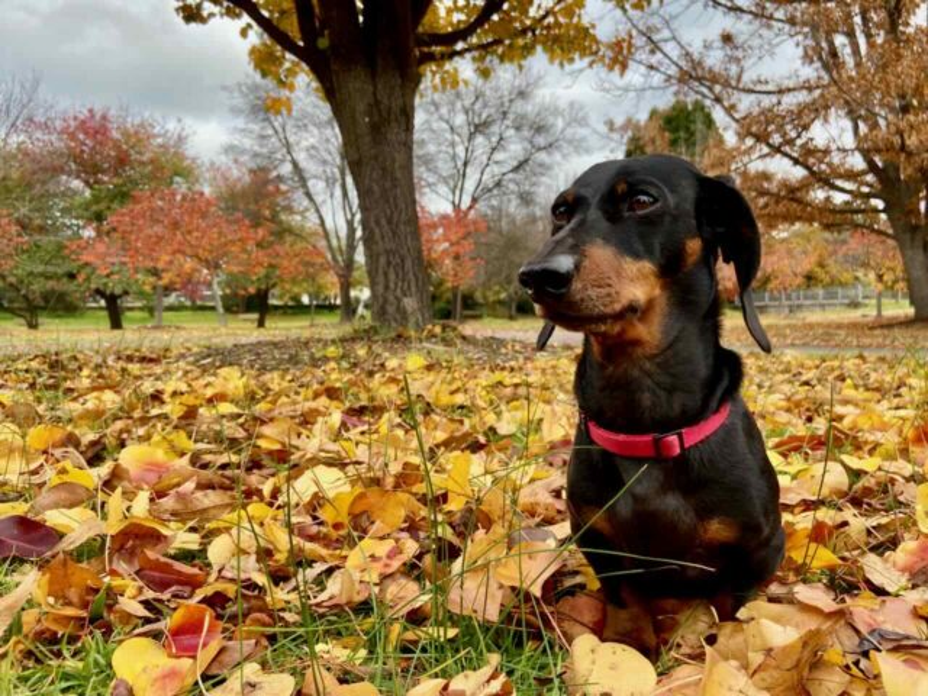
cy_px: 348
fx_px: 697
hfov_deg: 67.3
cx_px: 464
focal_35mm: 26
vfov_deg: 53.1
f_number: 1.8
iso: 32
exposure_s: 1/303
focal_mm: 4.25
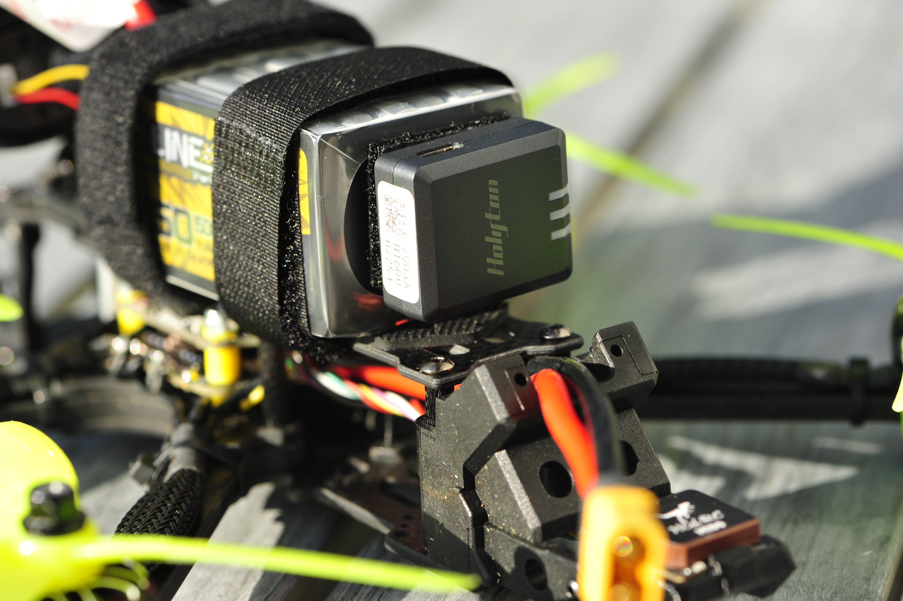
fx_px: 2632
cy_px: 300
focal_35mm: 105
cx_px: 452
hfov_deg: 19.5
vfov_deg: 13.0
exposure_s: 1/200
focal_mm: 105
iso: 200
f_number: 7.1
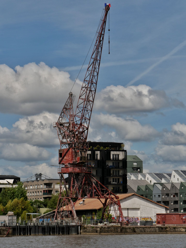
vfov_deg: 15.2
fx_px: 931
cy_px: 124
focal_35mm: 130
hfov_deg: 11.4
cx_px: 93
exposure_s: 1/400
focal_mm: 65
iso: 200
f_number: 14
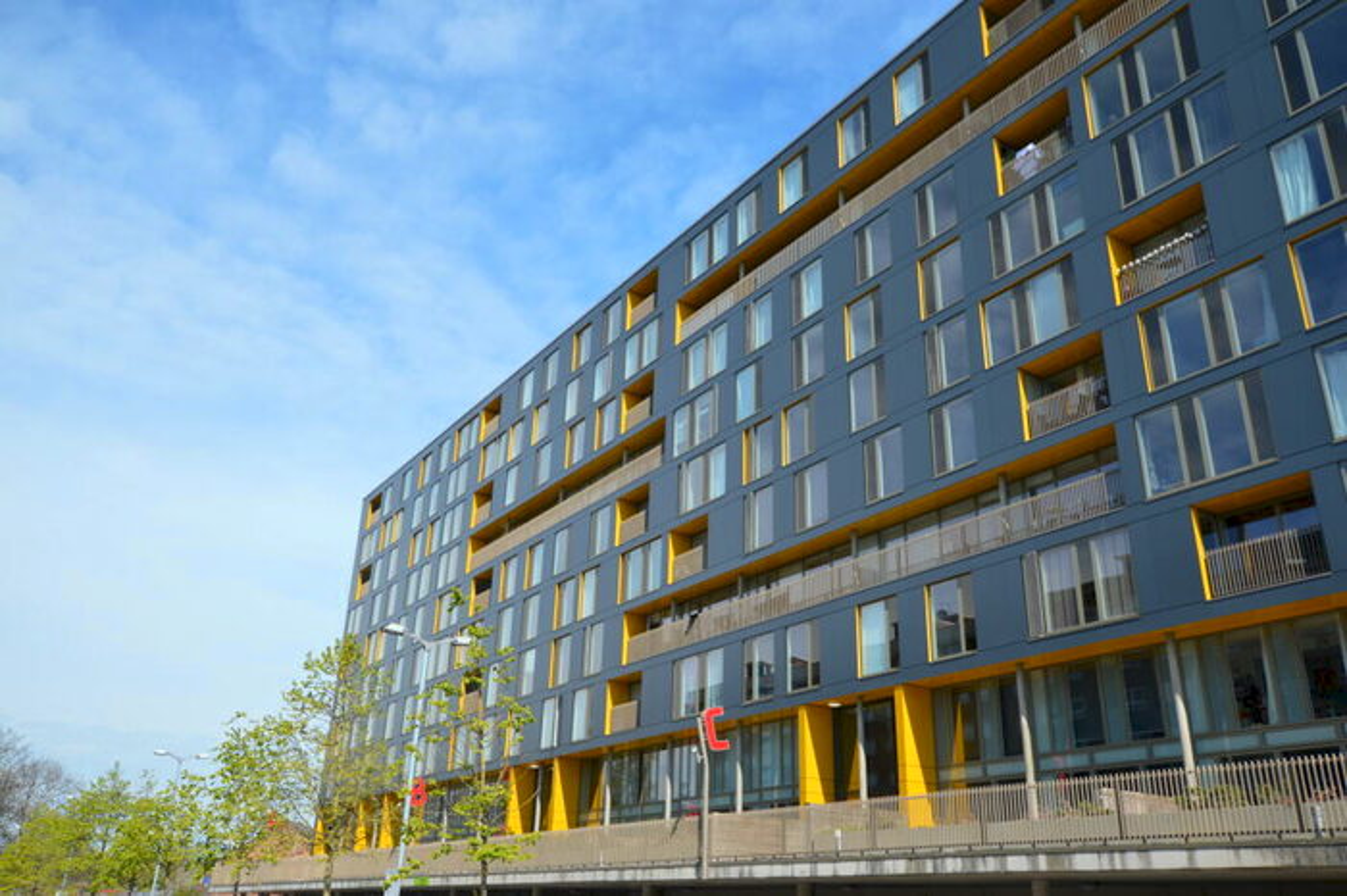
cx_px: 674
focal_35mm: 30
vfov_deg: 43.6
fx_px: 1122
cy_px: 448
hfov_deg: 62.0
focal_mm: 20
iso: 100
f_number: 7.1
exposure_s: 1/250
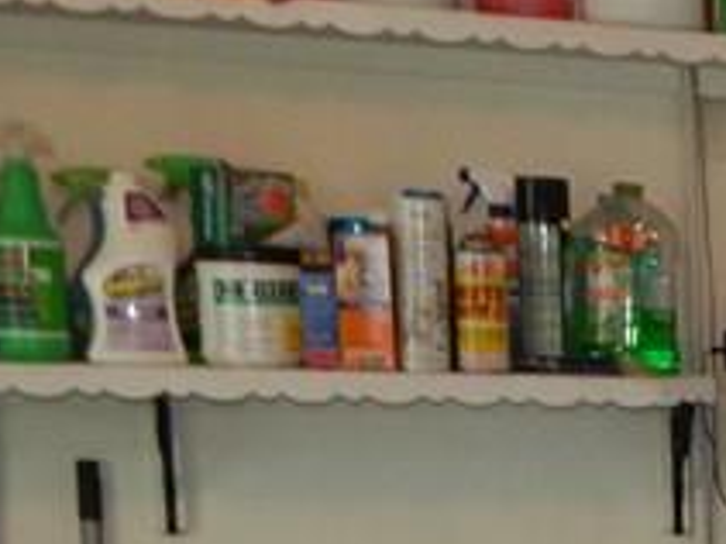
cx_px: 1290
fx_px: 2243
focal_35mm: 107
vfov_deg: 13.0
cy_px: 847
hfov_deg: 15.8
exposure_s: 1/30
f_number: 3
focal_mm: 4
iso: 200
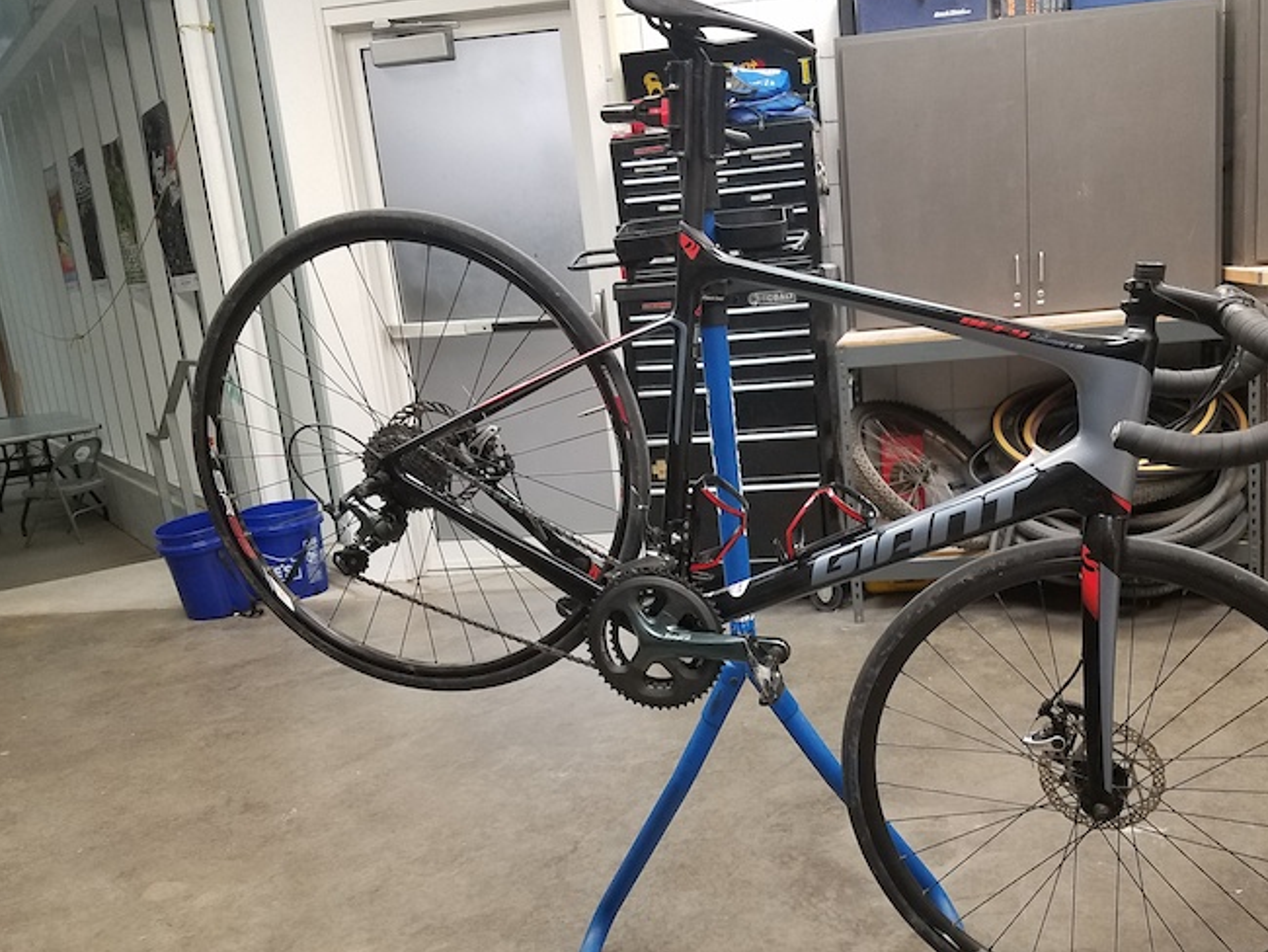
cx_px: 749
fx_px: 1173
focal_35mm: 32
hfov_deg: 56.4
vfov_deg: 44.1
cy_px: 540
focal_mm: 4.2
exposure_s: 1/24
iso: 200
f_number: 1.7
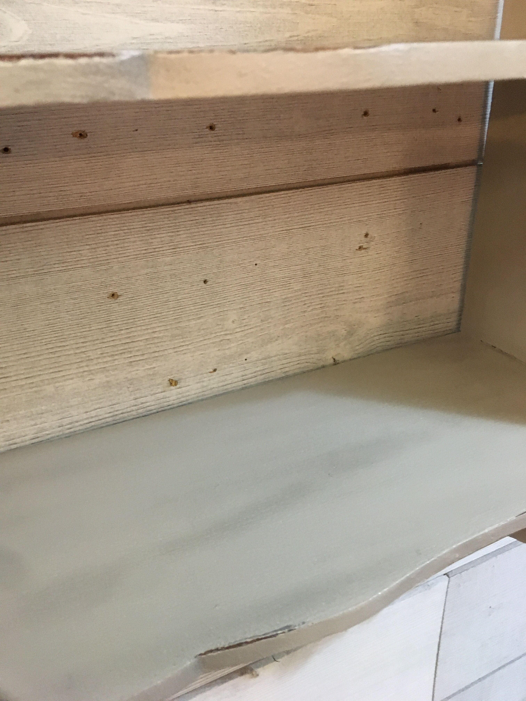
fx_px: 588
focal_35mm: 29
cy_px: 350
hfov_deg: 48.2
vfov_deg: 61.7
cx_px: 263
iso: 250
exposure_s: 1/17
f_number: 2.2
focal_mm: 4.15
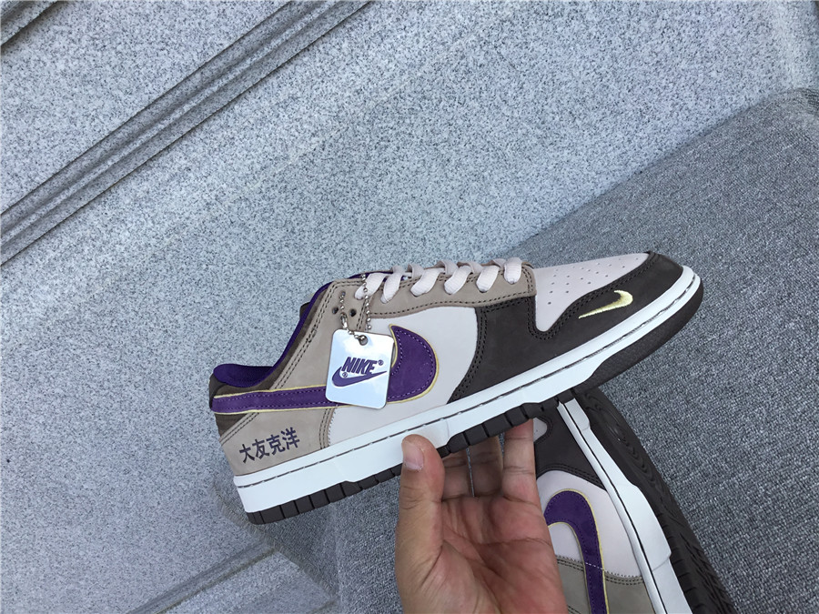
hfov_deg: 58.4
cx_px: 410
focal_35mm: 31
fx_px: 733
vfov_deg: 45.4
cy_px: 307
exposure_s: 1/359
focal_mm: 3.3
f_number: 2.4
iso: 25
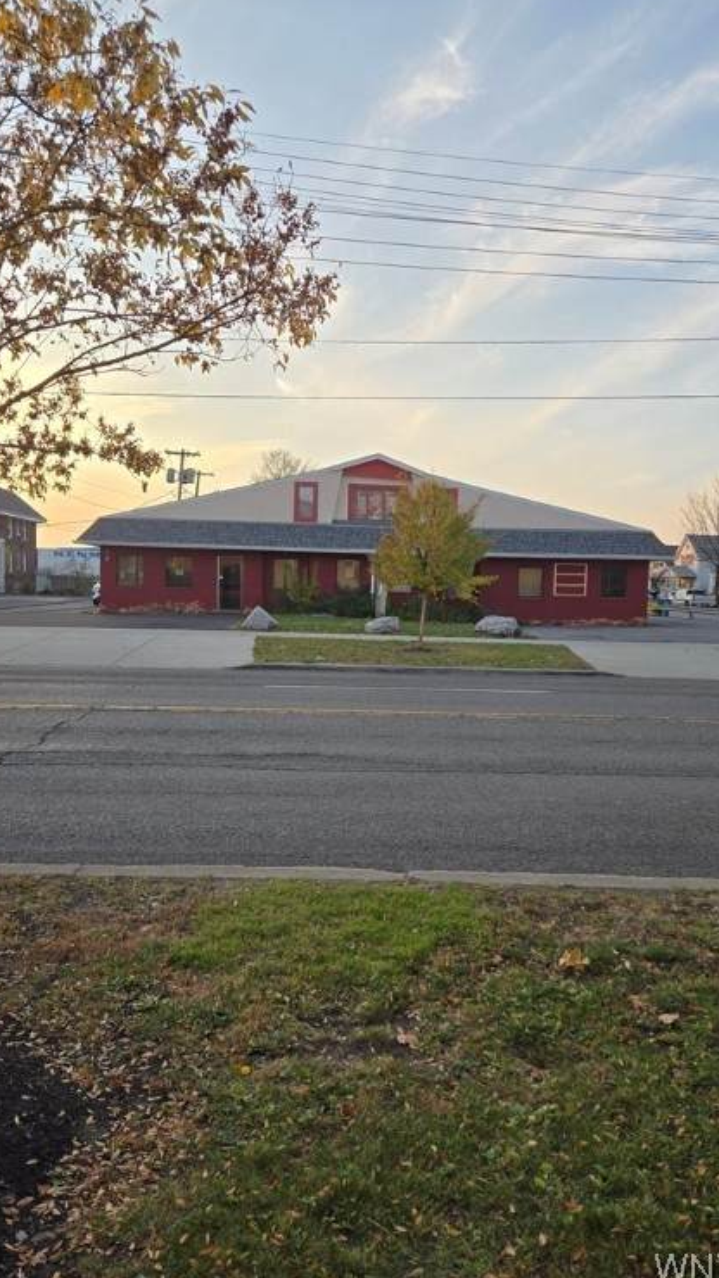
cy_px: 644
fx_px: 882
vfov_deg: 71.9
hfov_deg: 44.3
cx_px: 337
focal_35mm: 26
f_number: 1.8
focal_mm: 5.4
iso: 25
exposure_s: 1/779
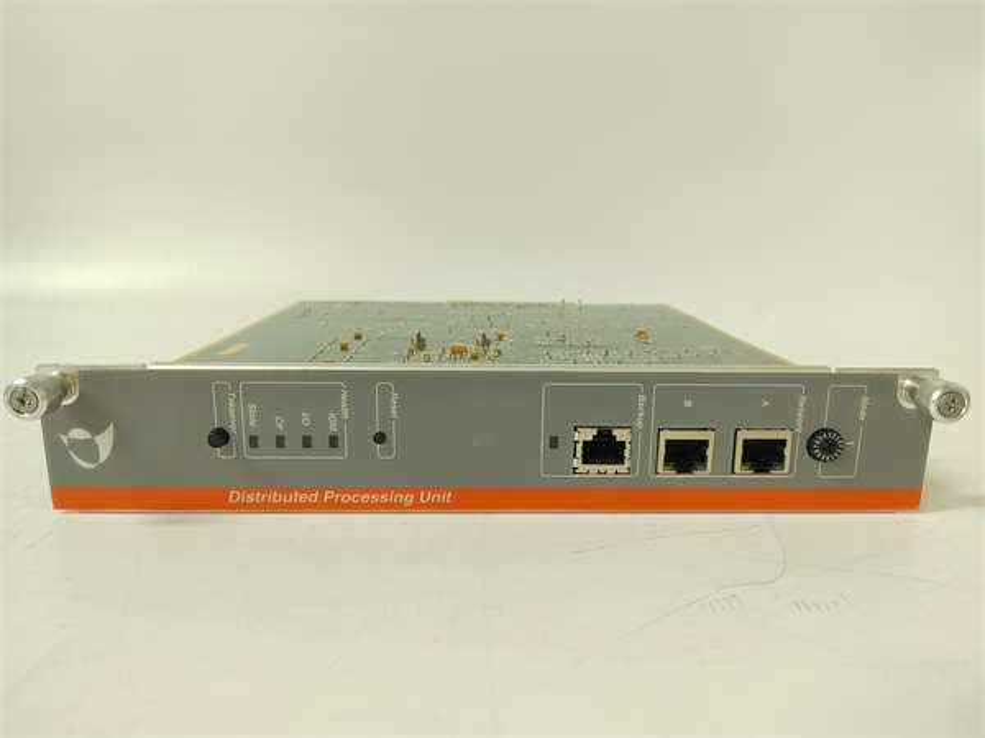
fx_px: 654
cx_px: 492
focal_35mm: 23
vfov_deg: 58.9
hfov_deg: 73.9
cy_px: 369
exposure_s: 1/50
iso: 1441
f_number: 1.9
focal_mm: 5.52
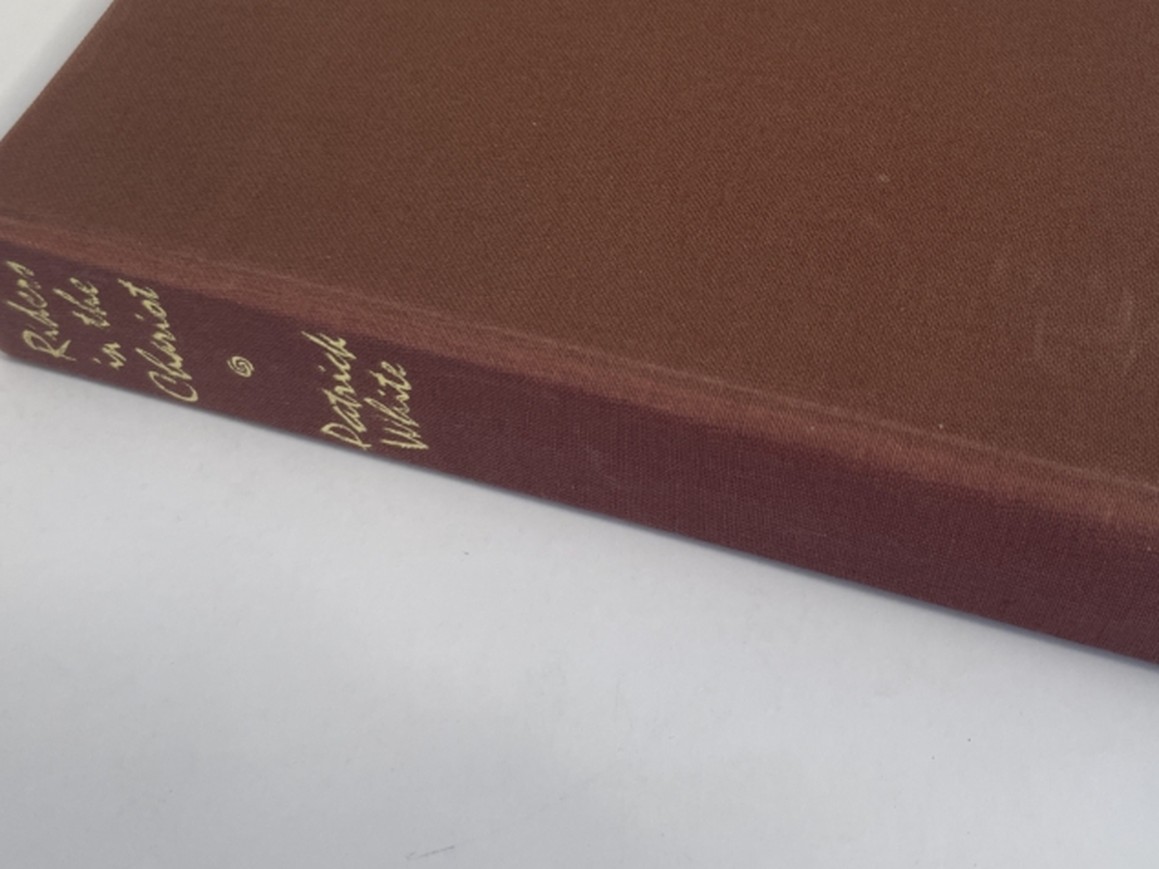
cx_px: 731
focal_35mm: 42
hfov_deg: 44.4
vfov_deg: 33.8
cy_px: 238
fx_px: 1406
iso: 32
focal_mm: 4.2
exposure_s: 1/734
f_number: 1.6
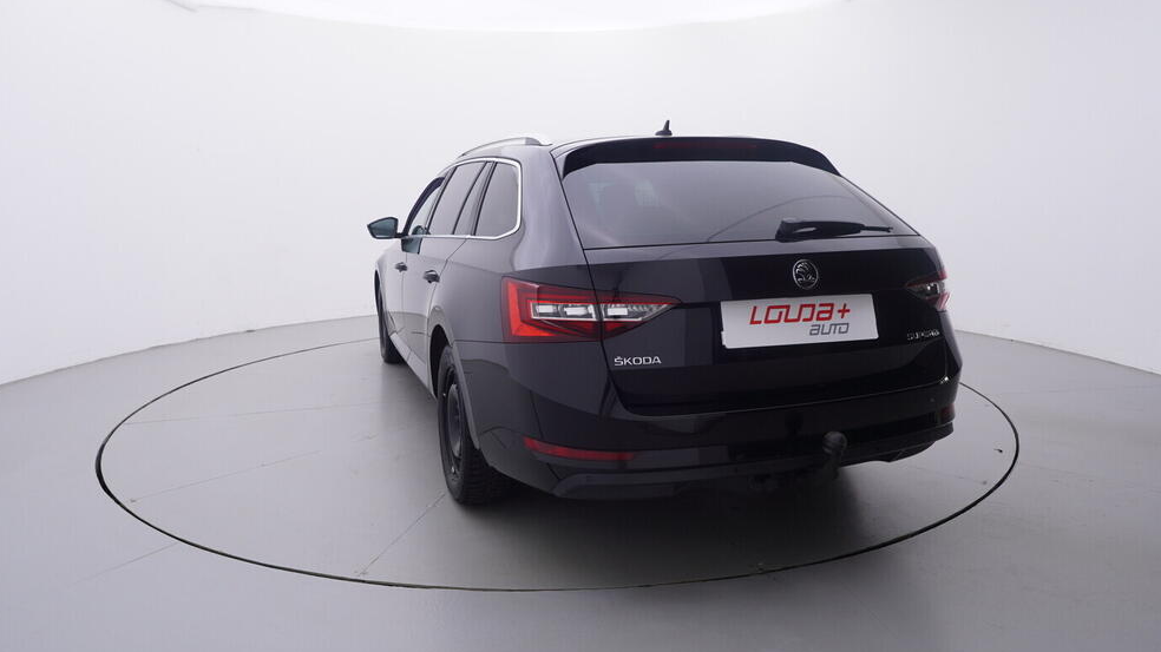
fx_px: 755
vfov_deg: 46.6
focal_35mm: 25
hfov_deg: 75.0
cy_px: 288
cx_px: 558
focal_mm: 15
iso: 200
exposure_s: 1/80
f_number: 5
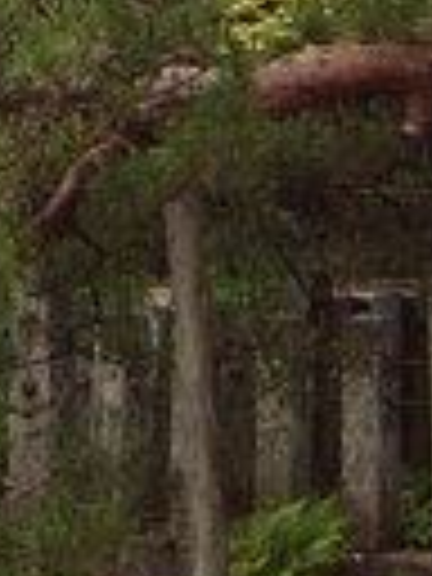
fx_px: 3078
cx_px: -144
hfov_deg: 7.9
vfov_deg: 9.7
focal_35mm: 185
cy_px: -729
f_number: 2.9
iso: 141
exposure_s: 1/90
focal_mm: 6.2
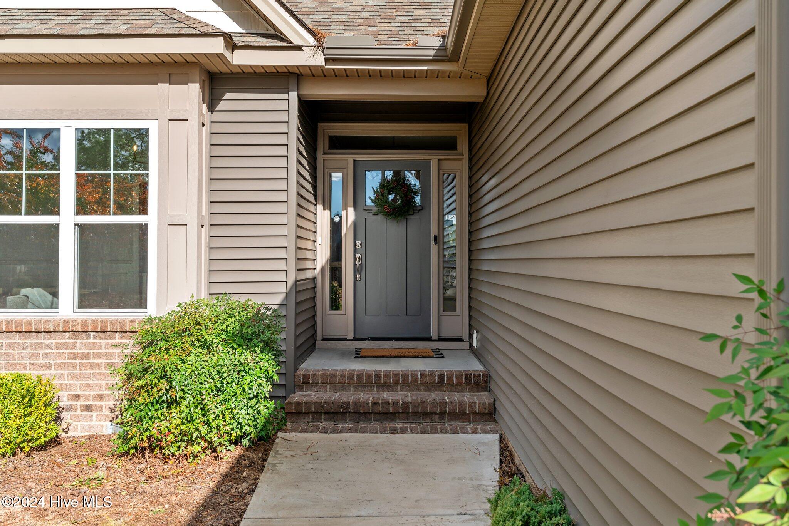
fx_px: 658
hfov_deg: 61.9
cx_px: 394
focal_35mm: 30
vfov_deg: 43.6
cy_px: 263
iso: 320
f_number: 8
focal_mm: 30
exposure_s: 1/250
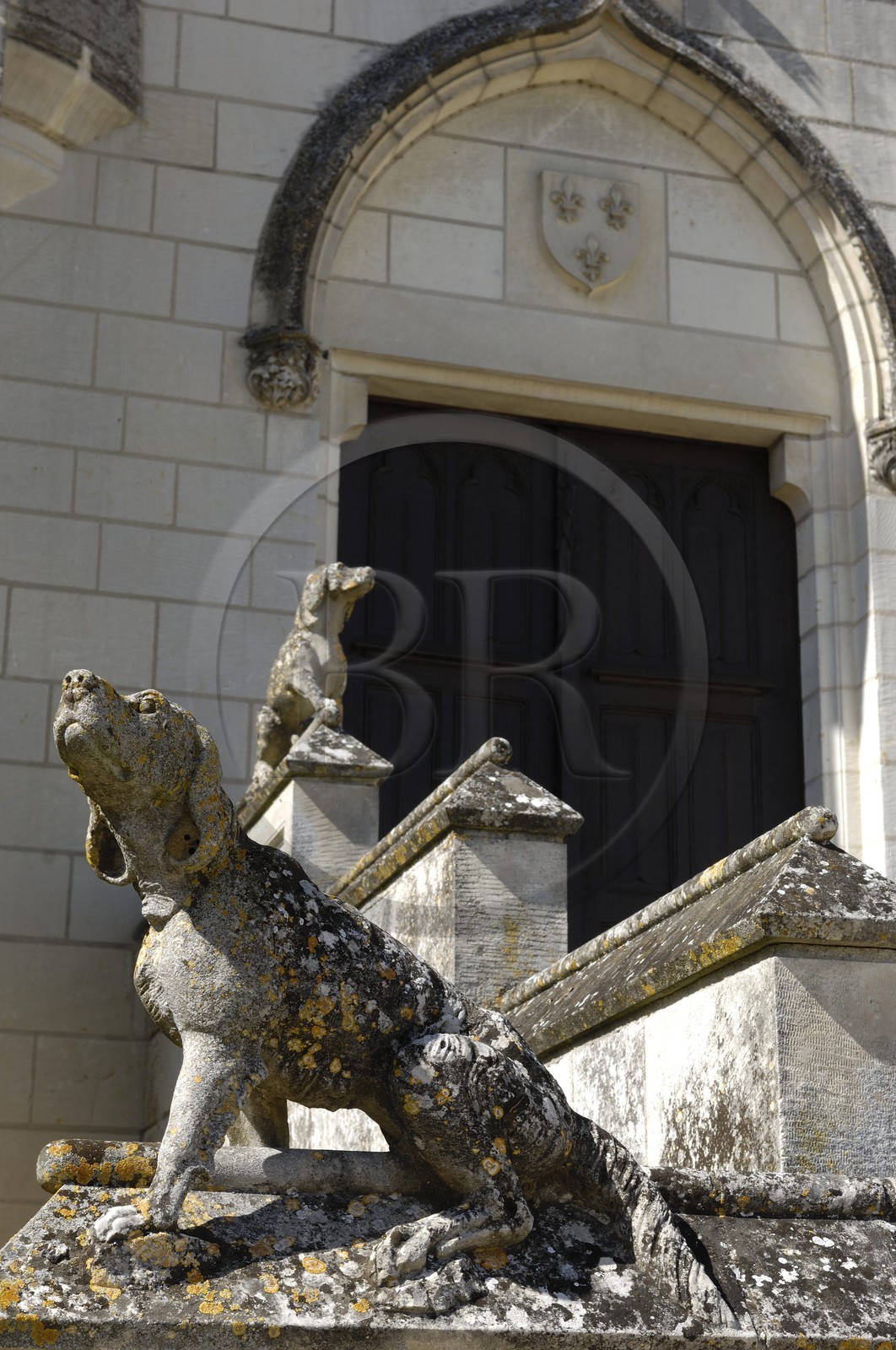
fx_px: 2527
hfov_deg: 20.1
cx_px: 448
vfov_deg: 29.9
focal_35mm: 68
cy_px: 675
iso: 100
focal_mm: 45
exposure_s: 1/125
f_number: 8.5
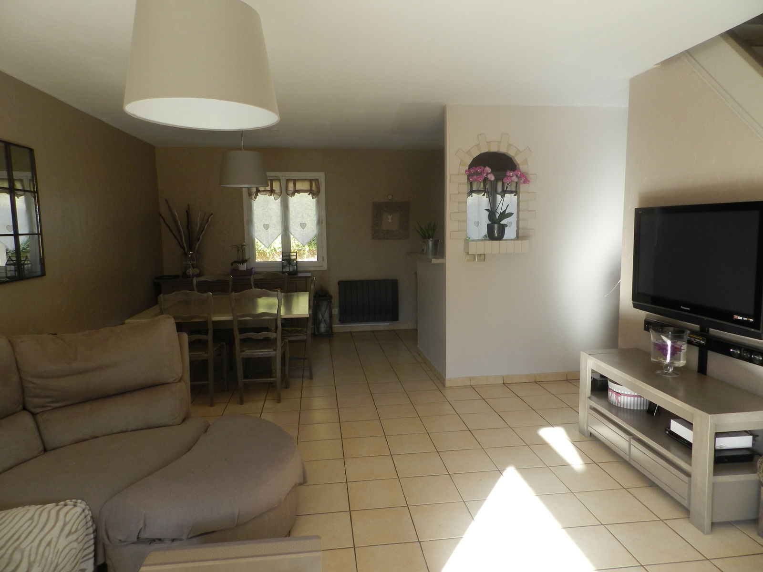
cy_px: 286
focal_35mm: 23
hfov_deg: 73.9
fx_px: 507
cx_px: 382
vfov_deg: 58.9
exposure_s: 1/80
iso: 160
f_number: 3.4
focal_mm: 4
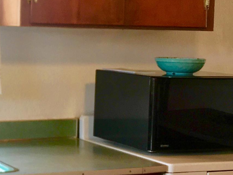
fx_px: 687
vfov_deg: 14.5
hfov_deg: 18.5
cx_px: -30
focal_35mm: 102
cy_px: 68
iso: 25
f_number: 2.2
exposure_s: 1/40
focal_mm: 4.15
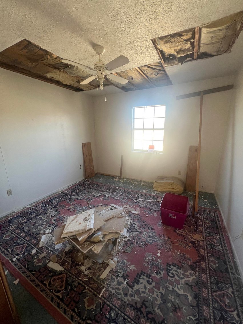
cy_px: 162
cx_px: 122
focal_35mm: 13
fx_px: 122
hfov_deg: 89.9
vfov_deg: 106.2
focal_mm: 1.57
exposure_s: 1/99
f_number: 1.8
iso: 100
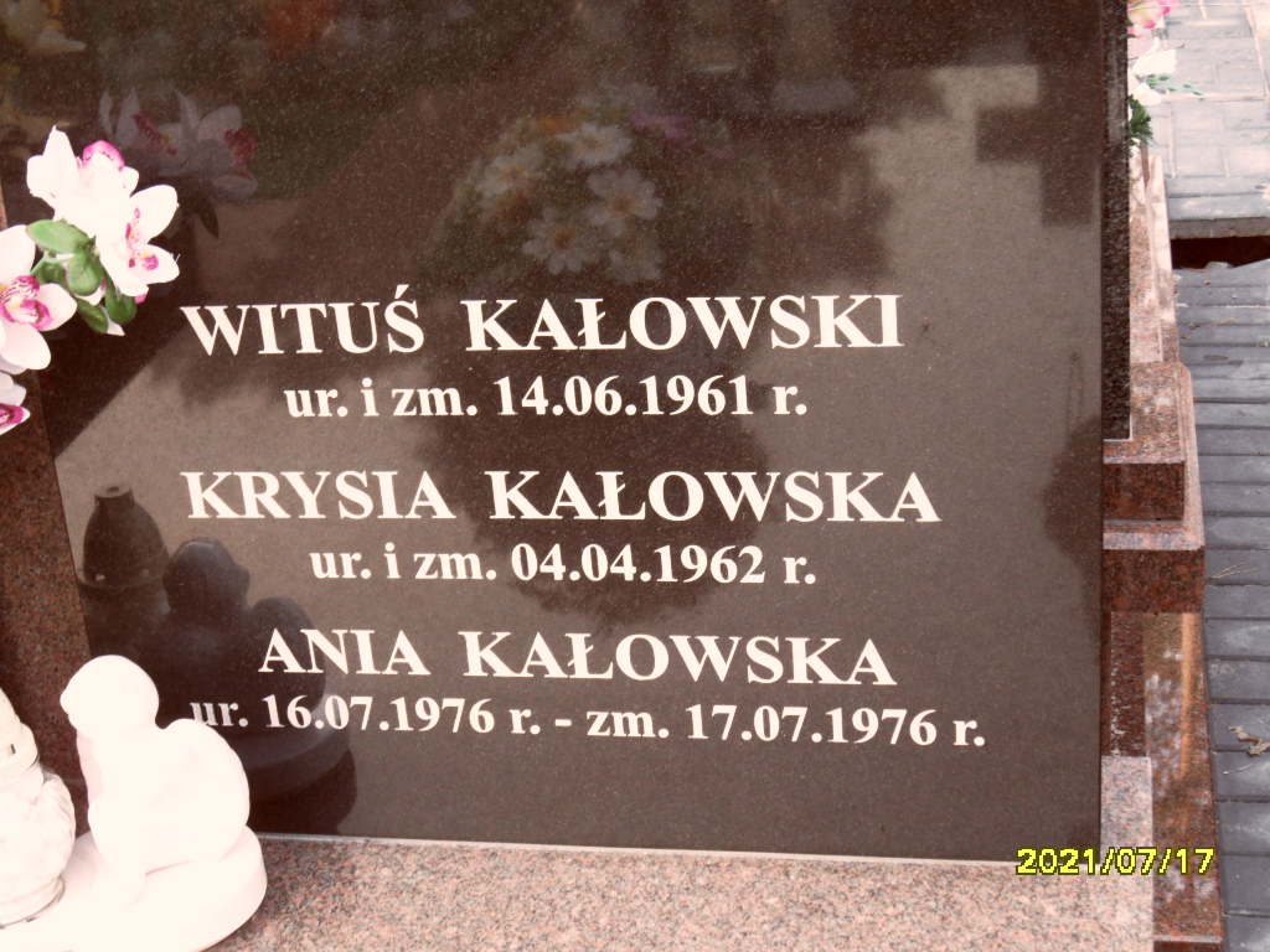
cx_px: 635
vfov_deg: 24.4
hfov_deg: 32.2
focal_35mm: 60
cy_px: 476
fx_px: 2201
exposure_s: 1/45
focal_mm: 10.3
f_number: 4
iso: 100
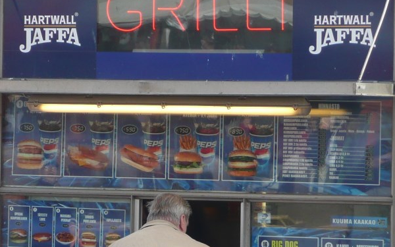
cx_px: 223
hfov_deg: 8.4
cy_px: 149
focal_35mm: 251
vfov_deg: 5.2
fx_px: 2702
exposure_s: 1/160
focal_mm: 16.9
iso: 100
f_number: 4.7
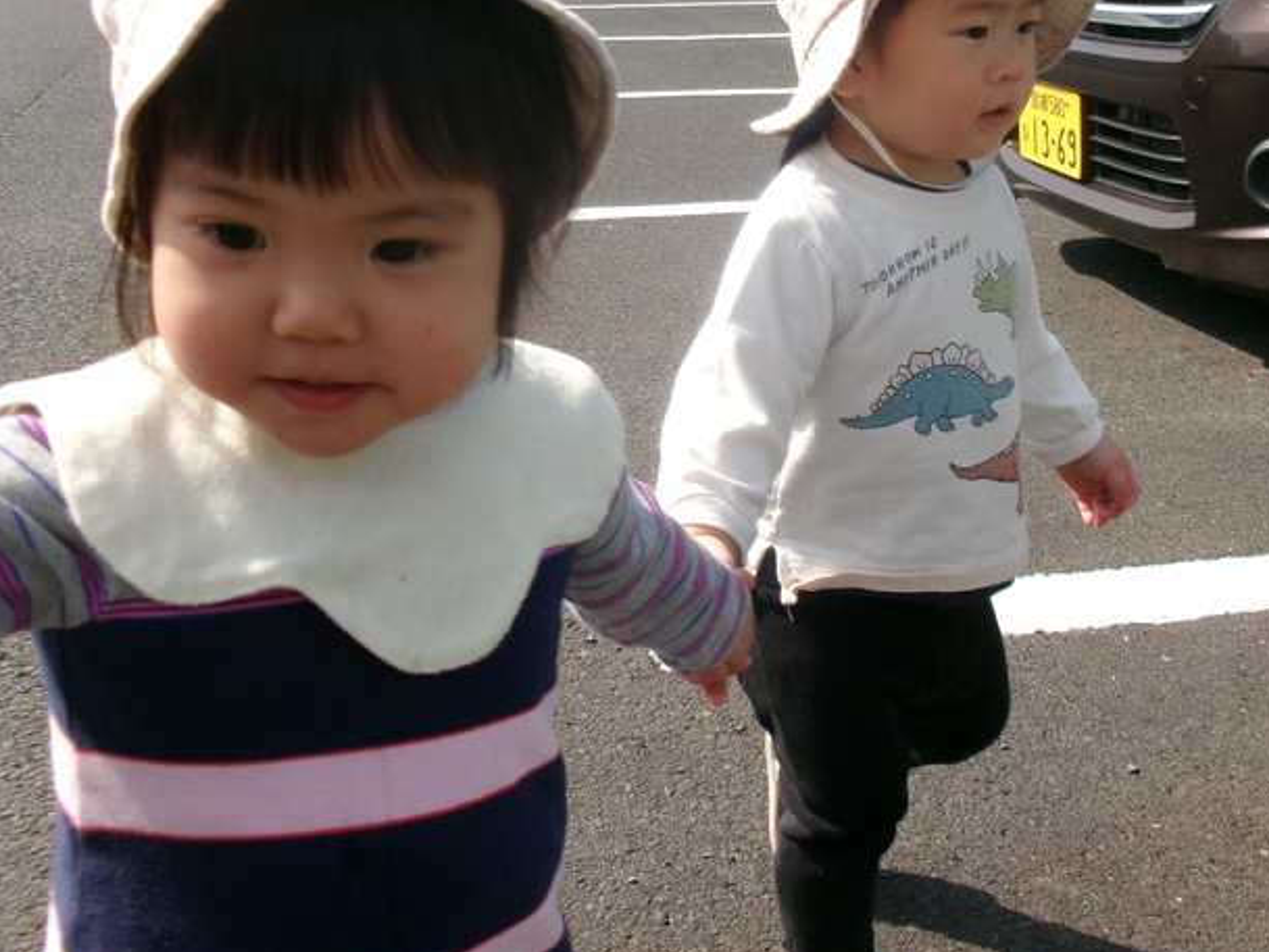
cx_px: 690
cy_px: 296
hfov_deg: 41.2
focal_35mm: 46
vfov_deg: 31.2
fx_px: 1687
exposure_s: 1/550
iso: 100
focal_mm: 5.1
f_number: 3.9
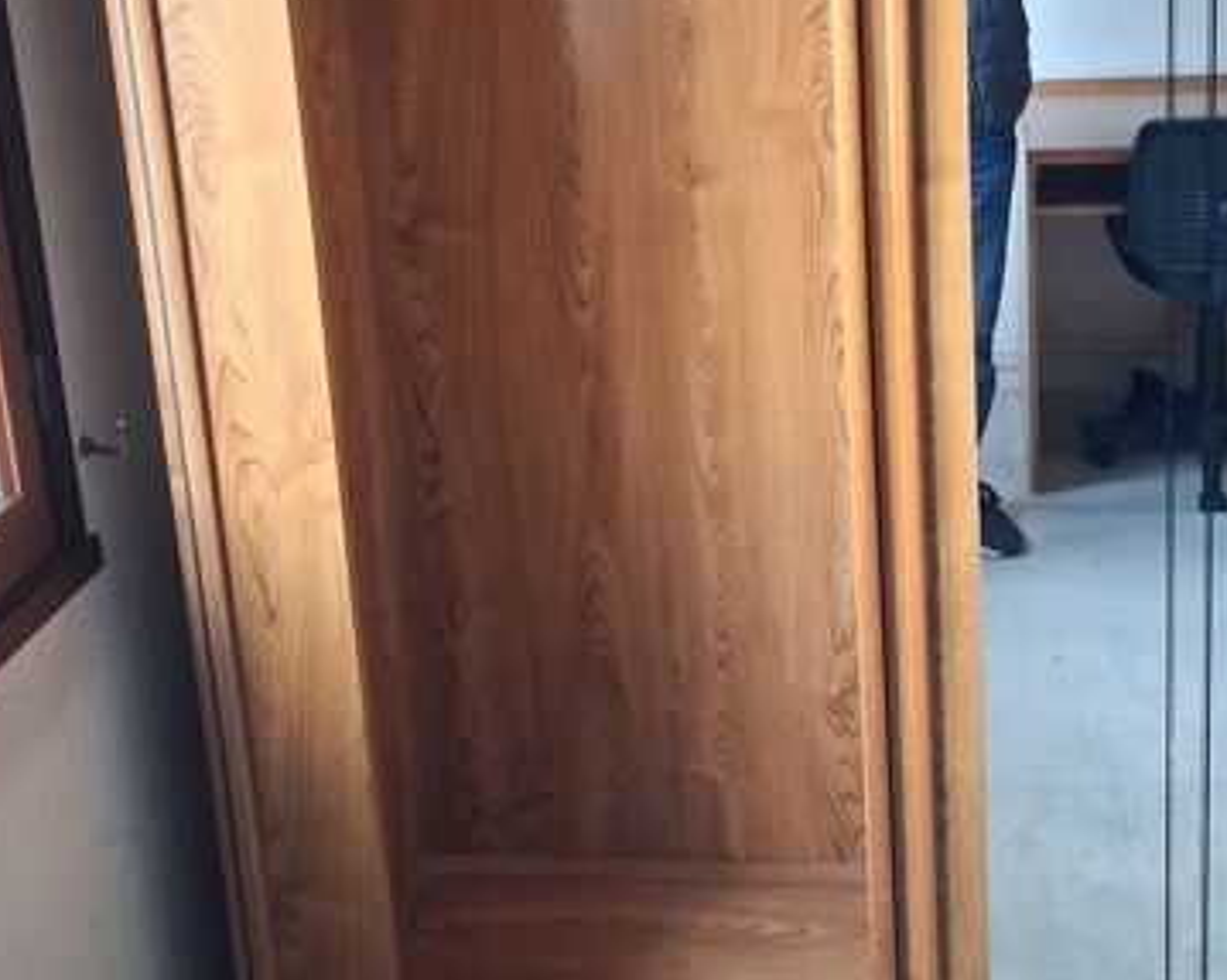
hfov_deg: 39.4
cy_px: 137
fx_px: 1706
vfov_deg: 30.9
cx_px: 718
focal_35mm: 47
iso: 250
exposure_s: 1/50
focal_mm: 4
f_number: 1.8
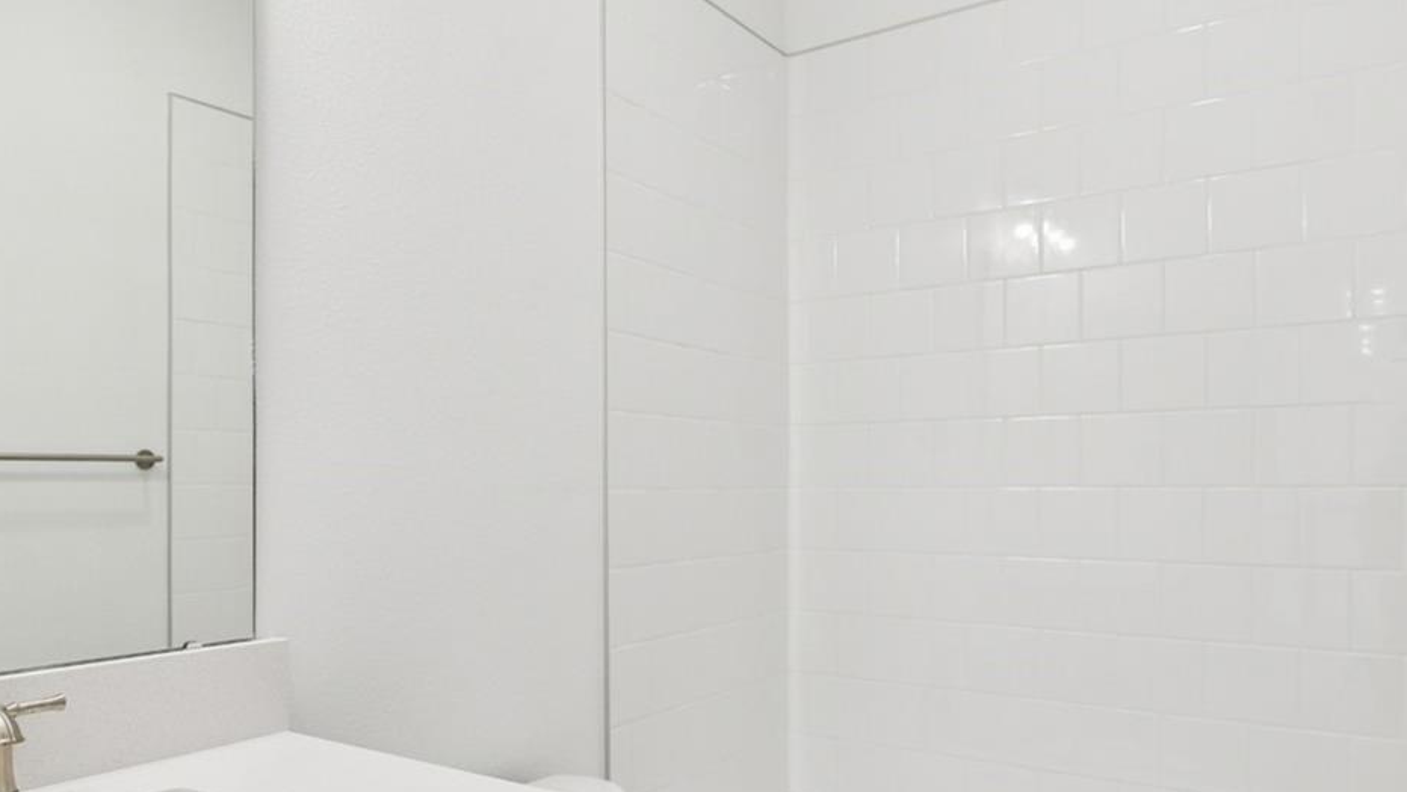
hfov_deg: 69.0
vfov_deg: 42.6
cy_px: 491
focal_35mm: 27
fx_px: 1007
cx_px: 549
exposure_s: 1/30
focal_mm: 10
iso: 100
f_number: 7.1
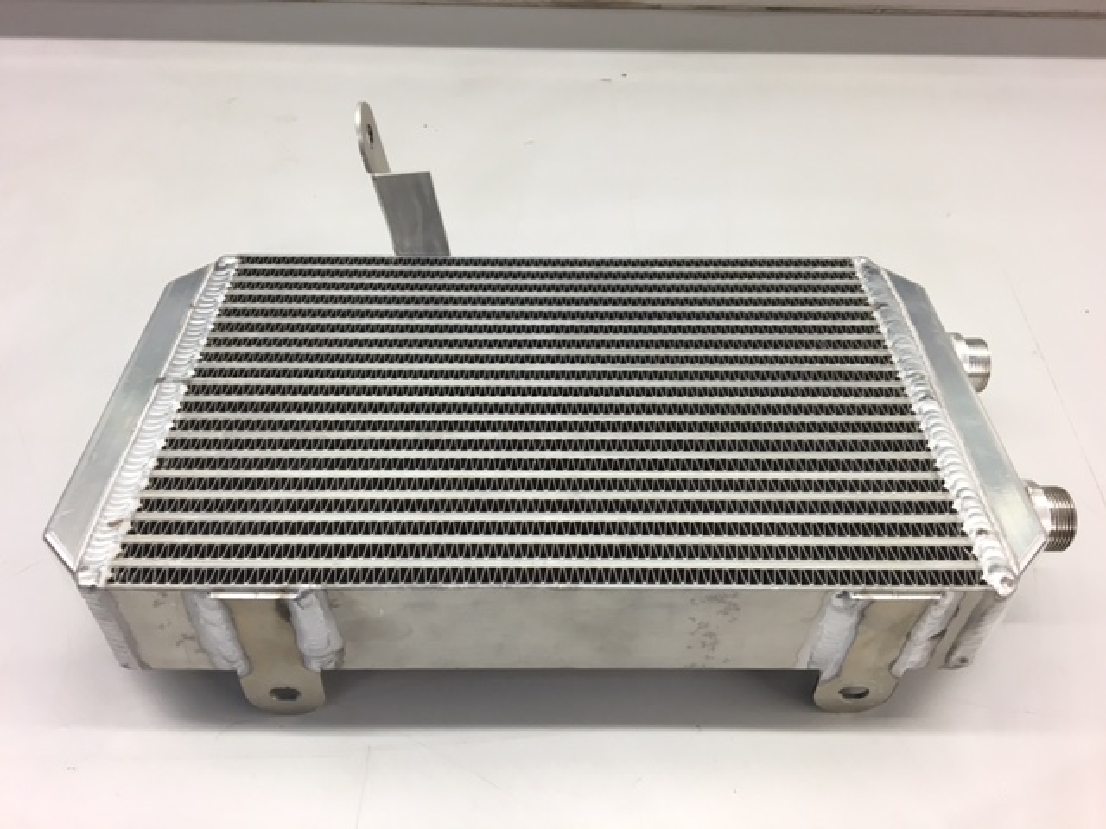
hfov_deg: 61.7
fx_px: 927
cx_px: 553
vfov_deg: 48.2
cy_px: 414
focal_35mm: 29
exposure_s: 1/33
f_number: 2.2
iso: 64
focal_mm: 4.15
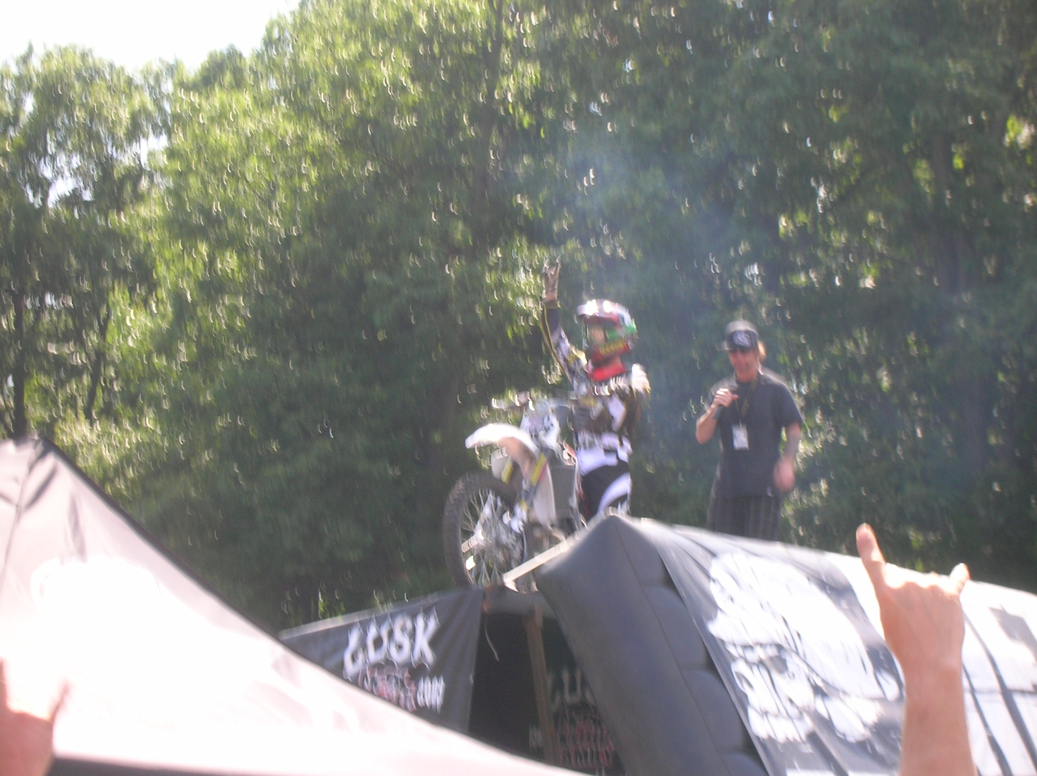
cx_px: 518
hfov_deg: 19.3
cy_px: 388
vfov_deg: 14.5
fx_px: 3053
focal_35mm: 102
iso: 50
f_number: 8.2
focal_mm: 17.1
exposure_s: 1/32
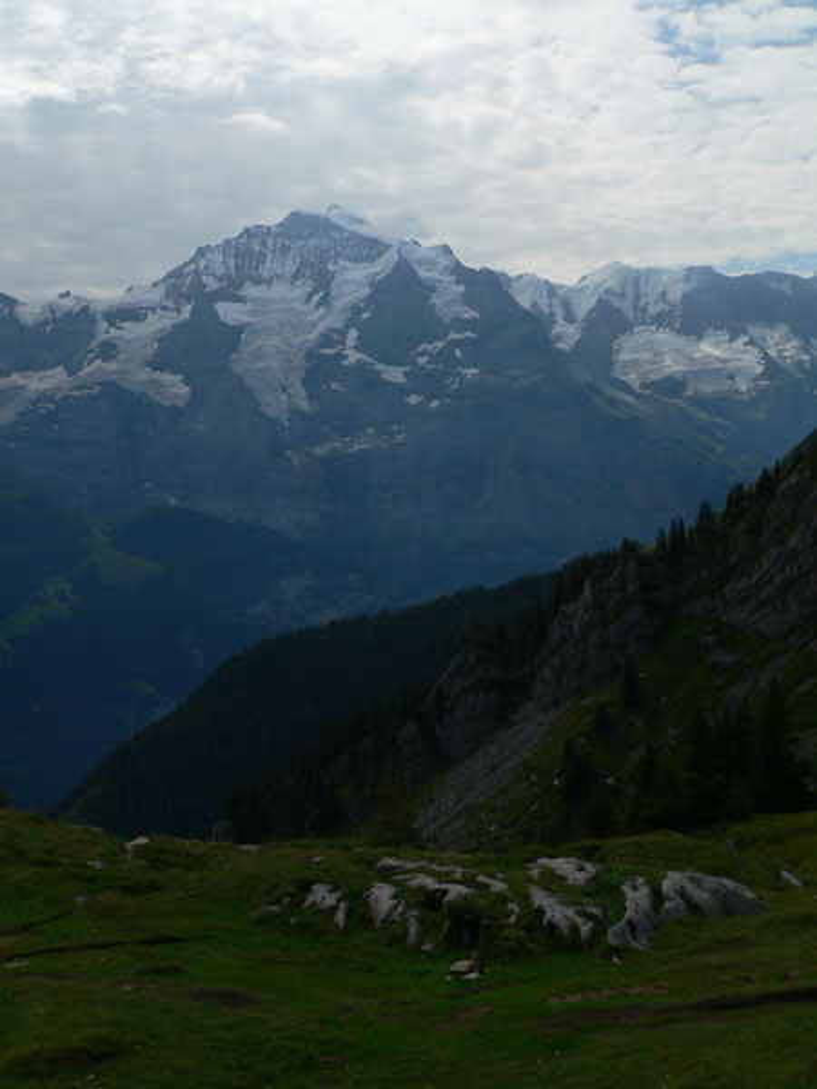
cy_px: 544
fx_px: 1448
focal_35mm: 46
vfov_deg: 41.2
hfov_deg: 31.5
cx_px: 408
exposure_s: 1/1000
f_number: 5.6
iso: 80
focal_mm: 7.7
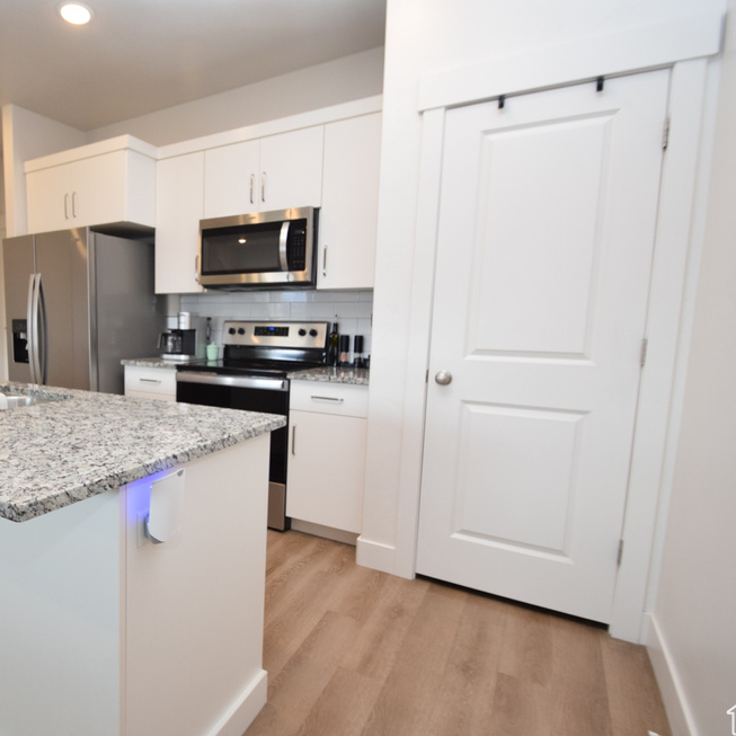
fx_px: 481
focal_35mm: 20
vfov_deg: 74.8
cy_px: 361
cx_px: 199
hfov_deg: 70.6
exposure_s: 1/125
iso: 800
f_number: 5.6
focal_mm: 10
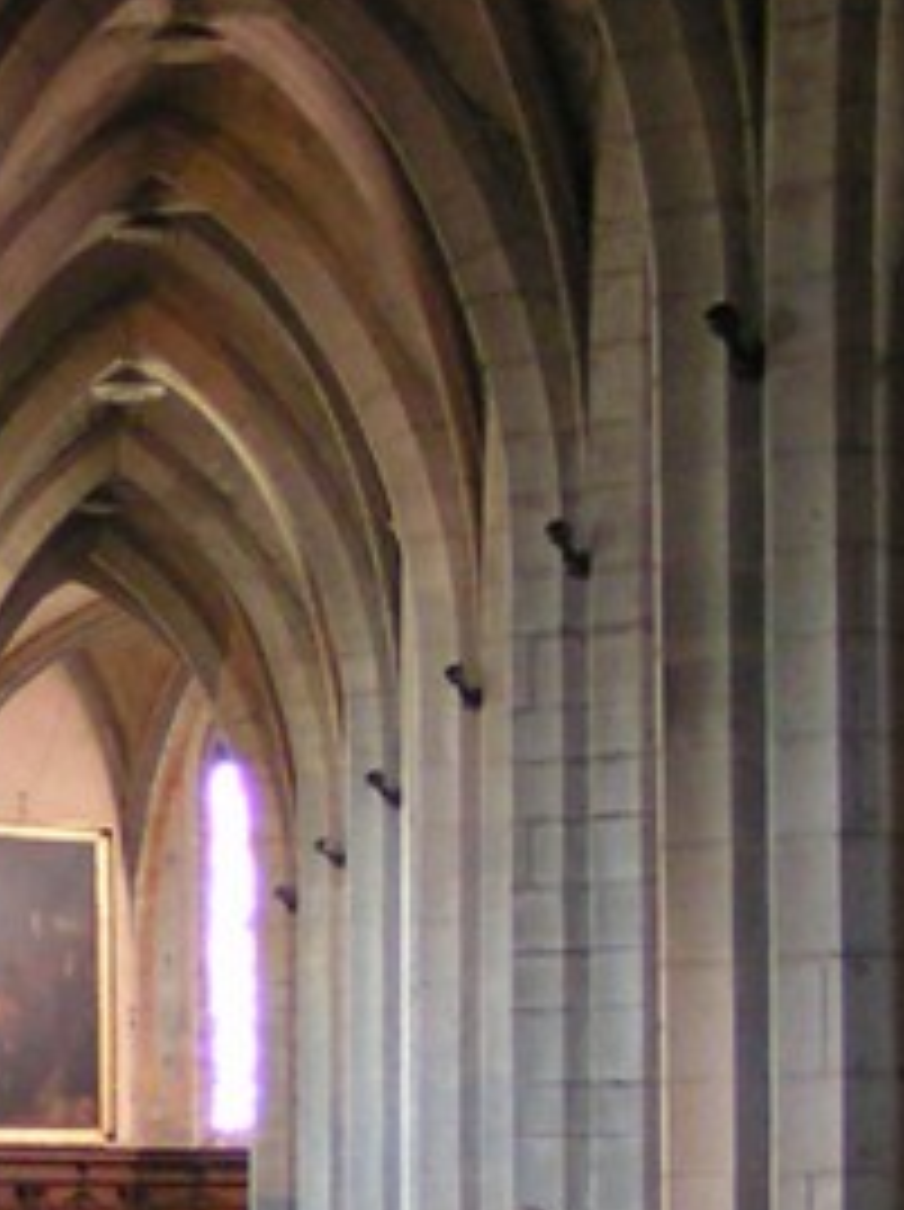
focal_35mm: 151
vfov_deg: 13.0
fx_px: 5270
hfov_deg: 9.7
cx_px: -67
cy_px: 1037
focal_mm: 5.8
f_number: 2.8
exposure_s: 1
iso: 200
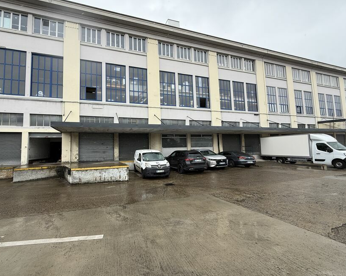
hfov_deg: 92.8
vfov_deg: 80.4
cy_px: 137
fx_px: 164
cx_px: 156
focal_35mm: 16
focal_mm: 2.22
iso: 50
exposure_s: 1/760
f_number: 2.2
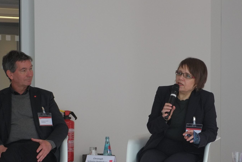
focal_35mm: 100
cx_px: 172
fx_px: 672
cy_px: 123
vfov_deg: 13.6
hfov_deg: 20.3
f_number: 5.6
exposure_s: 1/125
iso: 1250
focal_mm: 35
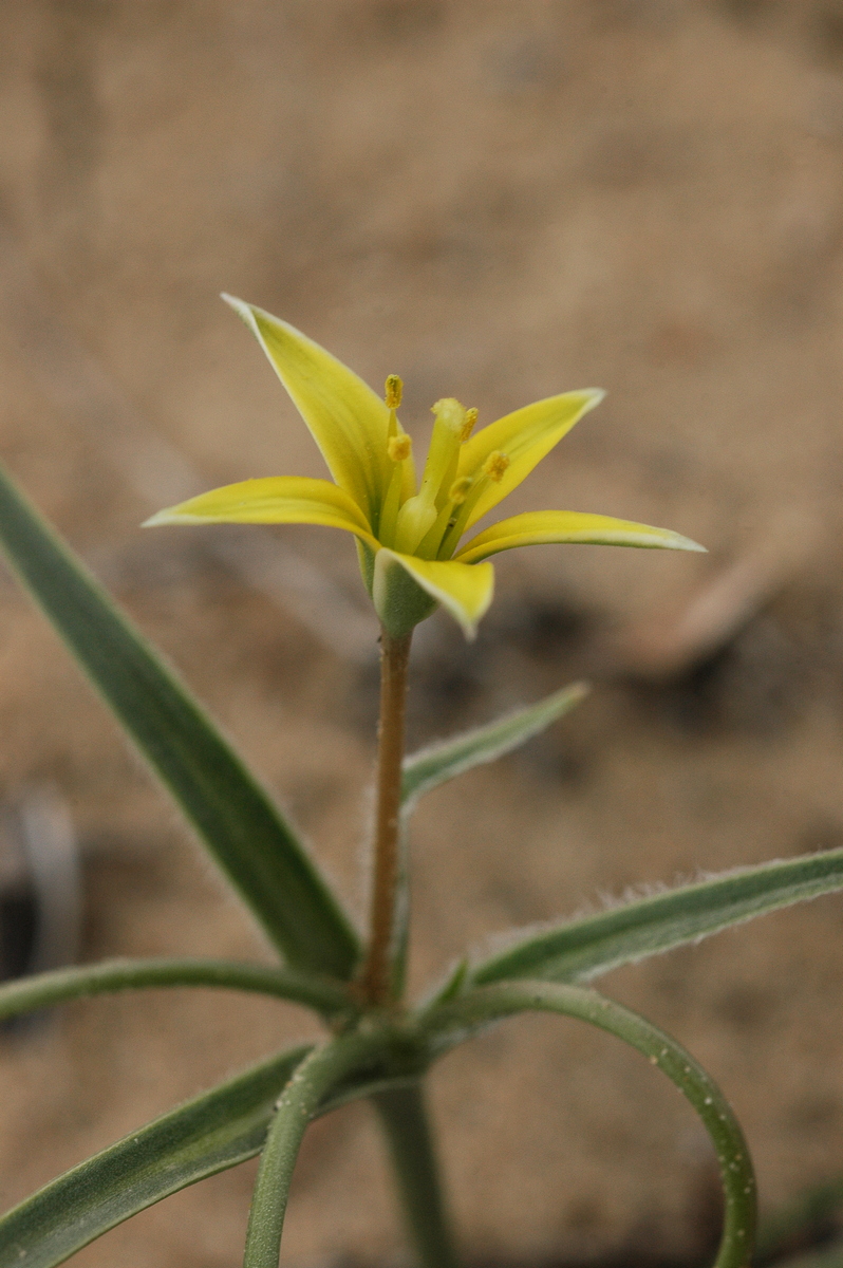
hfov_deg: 15.2
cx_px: 422
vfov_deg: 22.6
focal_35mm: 90
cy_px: 634
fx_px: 3166
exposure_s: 1/125
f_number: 16
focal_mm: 60
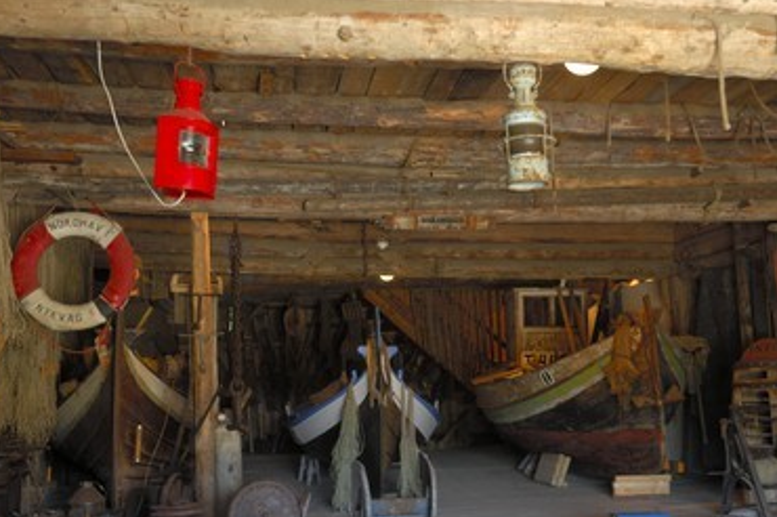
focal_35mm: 41
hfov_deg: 47.4
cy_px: 292
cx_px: 415
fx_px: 884
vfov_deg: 32.5
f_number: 5
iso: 100
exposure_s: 1/6
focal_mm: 24
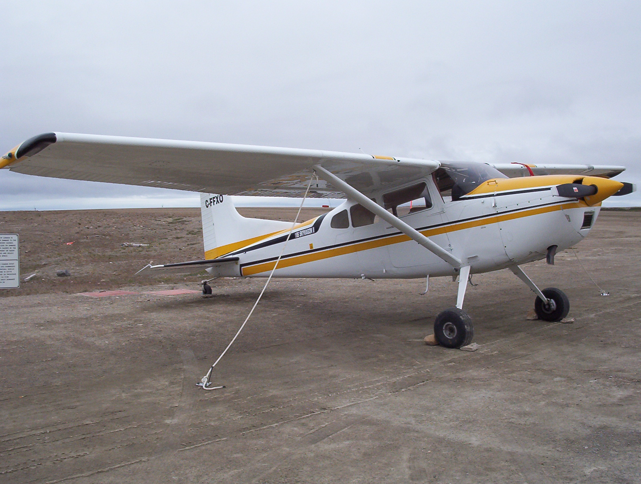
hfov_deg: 47.8
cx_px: 320
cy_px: 242
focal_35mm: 39
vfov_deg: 37.0
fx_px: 724
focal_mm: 6
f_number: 4.5
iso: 100
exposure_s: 1/144
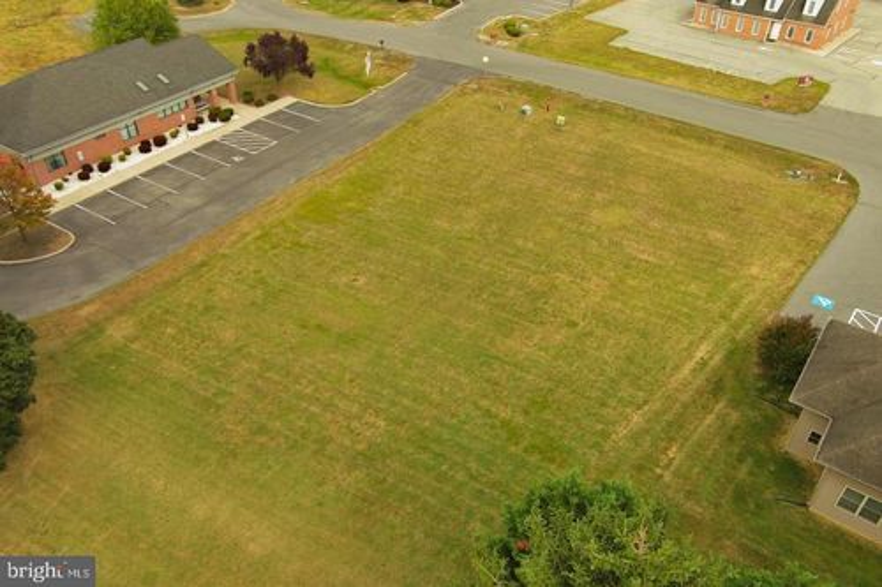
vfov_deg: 44.9
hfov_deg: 63.7
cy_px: 294
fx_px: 710
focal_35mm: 29
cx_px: 441
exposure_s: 1/115
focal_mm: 10.57
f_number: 2.8
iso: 100
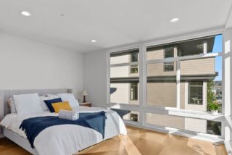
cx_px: 100
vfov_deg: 61.7
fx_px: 129
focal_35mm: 20
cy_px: 90
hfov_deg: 83.4
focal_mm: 16
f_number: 9
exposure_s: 1/25
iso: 320
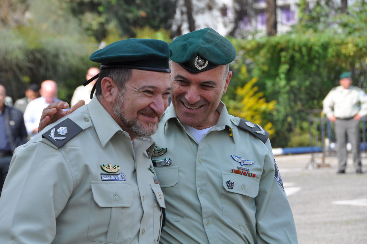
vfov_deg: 9.6
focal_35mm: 142
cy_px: 122
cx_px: 184
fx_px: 1451
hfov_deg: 14.4
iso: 200
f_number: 9
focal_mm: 95
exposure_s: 1/320
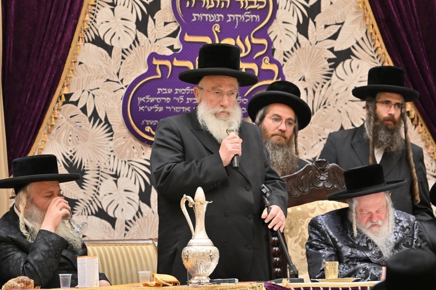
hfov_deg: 9.2
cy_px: 145
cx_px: 218
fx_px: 2724
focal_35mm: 225
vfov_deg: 6.1
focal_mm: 150
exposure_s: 1/250
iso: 500
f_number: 2.8
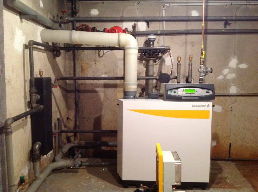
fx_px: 260
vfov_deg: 40.6
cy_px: 96
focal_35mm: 35
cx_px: 129
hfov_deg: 52.7
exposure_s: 1/15
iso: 320
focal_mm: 4.28
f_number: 2.4
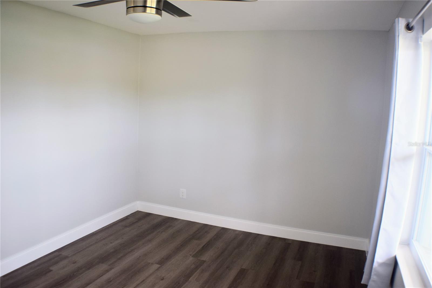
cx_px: 216
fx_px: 432
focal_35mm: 36
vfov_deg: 36.9
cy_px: 144
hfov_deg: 53.1
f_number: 4.5
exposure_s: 1/80
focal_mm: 24
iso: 400
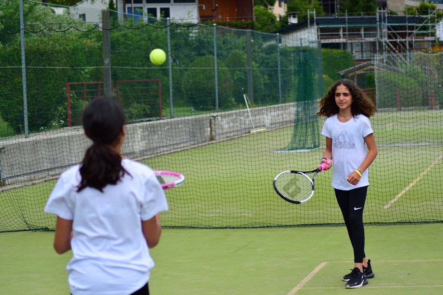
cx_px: 222
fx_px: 1292
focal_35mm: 105
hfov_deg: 19.5
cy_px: 148
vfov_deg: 13.0
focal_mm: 70
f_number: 4
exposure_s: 1/1250
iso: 140
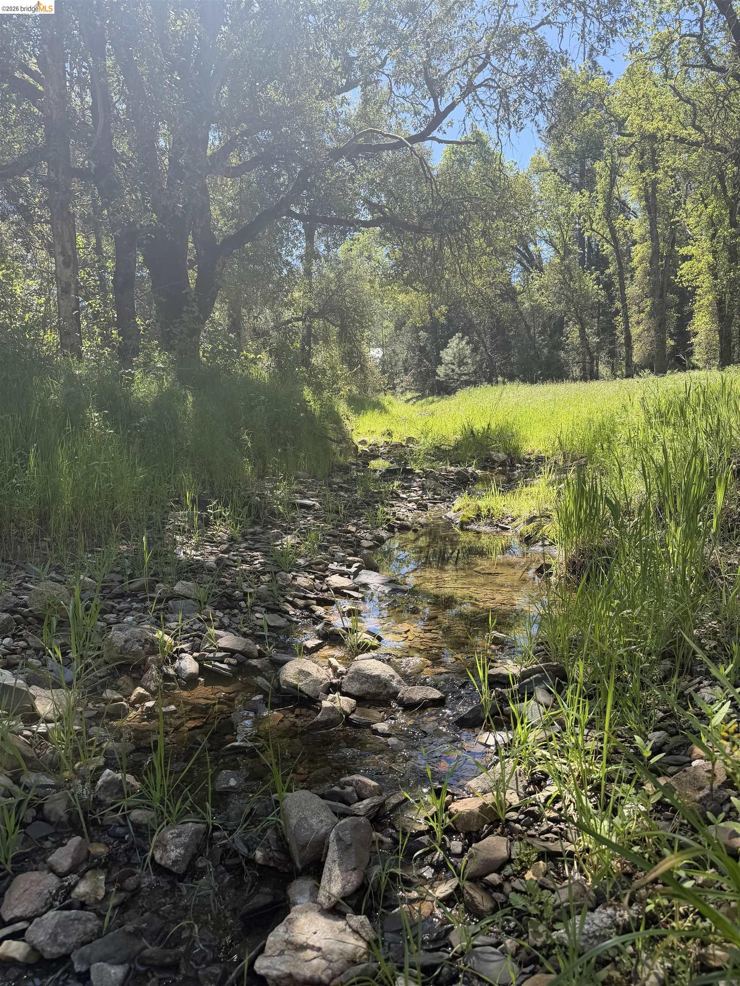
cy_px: 493
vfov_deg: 71.6
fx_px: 684
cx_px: 370
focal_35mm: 24
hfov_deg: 56.8
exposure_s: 1/1075
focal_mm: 6.76
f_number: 1.78
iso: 80
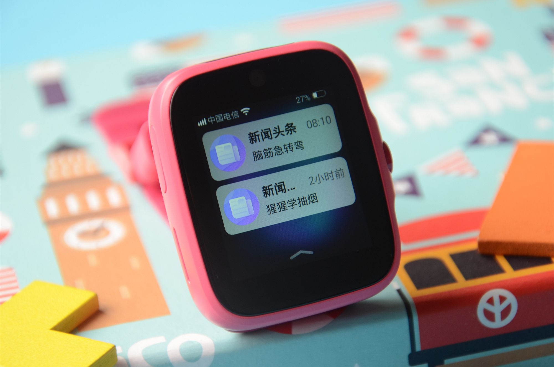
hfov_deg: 13.1
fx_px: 2418
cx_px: 277
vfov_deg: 8.7
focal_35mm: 158
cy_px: 184
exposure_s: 1/125
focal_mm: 105
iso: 320
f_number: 5.6
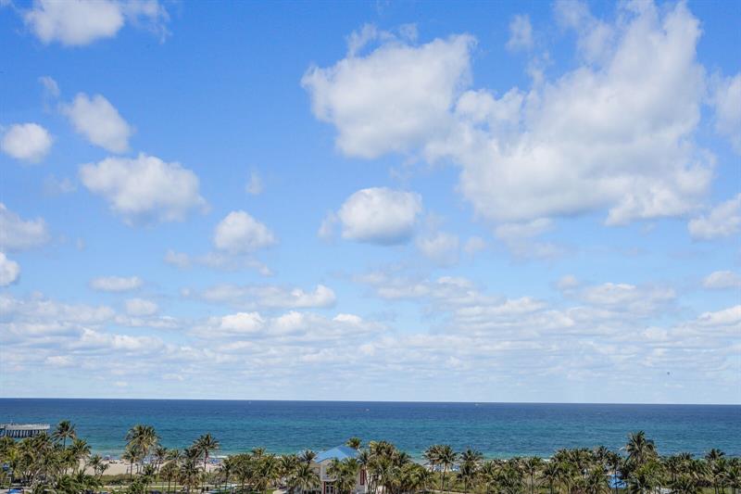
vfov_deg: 37.8
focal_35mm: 35
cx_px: 370
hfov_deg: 54.4
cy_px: 247
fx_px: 720
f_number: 5.6
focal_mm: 35
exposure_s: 1/4000
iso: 320
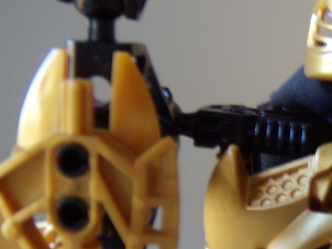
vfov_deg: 15.5
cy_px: 178
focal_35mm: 95
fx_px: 911
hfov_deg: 19.9
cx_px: 346
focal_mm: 6.4
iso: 100
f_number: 3.5
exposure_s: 1/14.7
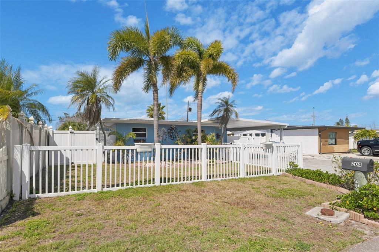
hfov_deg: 84.0
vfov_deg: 61.9
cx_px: 190
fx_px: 210
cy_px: 126
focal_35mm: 20
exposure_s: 1/2000
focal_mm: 20
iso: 400
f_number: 8
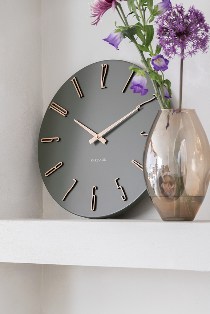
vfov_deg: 19.5
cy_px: 157
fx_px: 919
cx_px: 105
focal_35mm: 105
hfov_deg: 13.0
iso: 320
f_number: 5
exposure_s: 1/8
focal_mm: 105
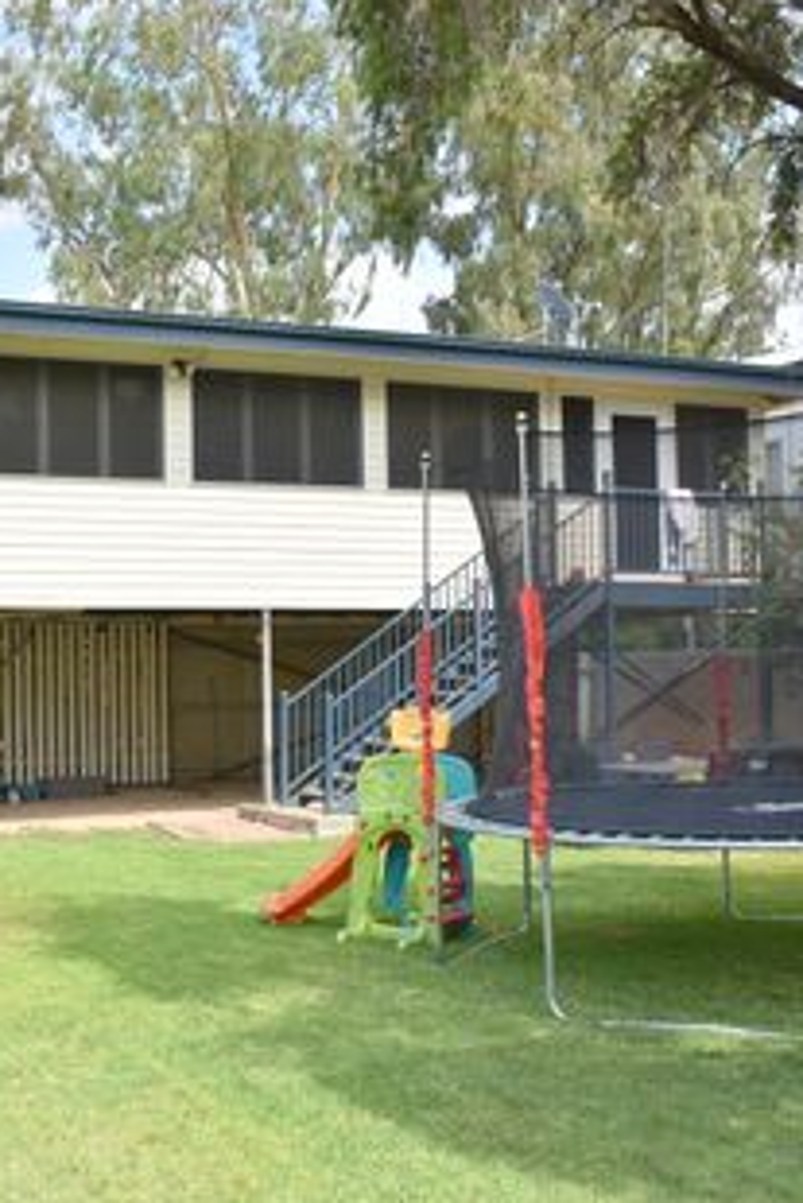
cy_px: 600
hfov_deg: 26.8
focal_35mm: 50
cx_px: 256
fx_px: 1671
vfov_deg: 39.6
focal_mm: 22
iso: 100
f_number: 8
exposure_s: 1/250
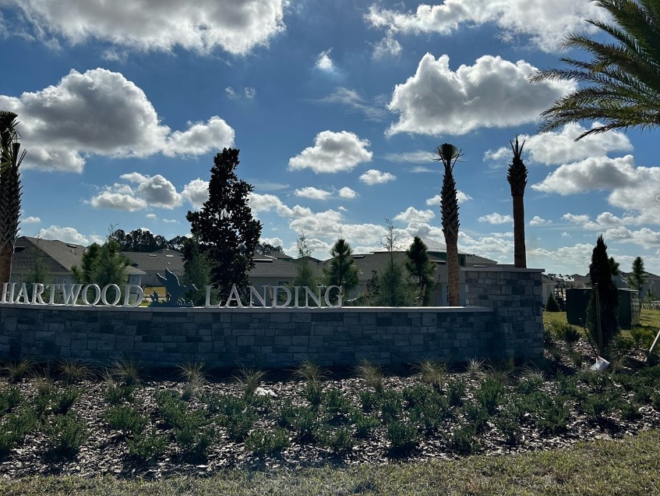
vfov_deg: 48.0
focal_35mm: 29
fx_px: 553
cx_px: 330
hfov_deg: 61.6
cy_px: 200
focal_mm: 6.86
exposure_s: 1/18519
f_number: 1.78
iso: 80
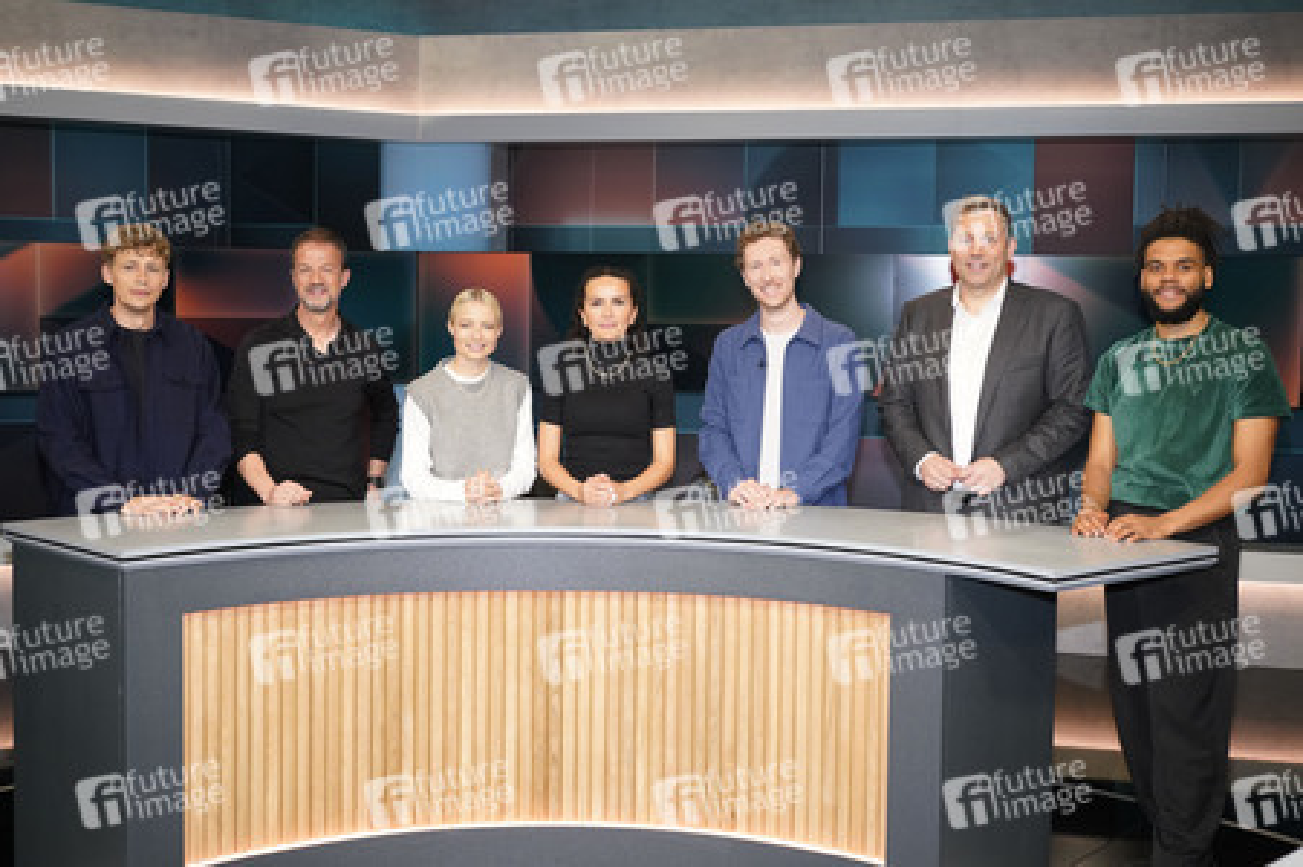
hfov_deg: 55.8
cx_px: 652
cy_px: 434
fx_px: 1230
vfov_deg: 38.8
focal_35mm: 34
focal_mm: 34
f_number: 5
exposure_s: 1/160
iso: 2000
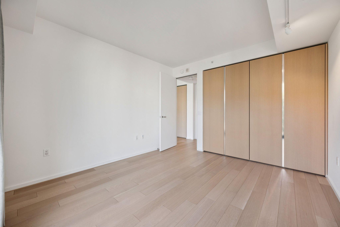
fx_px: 132
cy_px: 114
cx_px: 170
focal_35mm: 14
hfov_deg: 104.3
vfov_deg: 81.2
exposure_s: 1/60
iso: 400
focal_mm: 14
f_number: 7.1
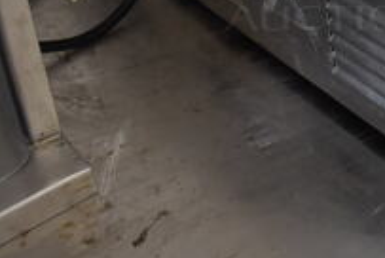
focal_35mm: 81
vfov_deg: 16.2
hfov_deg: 23.5
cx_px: 425
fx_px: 867
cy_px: -63
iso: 1100
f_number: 3.5
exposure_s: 1/125
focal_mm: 18
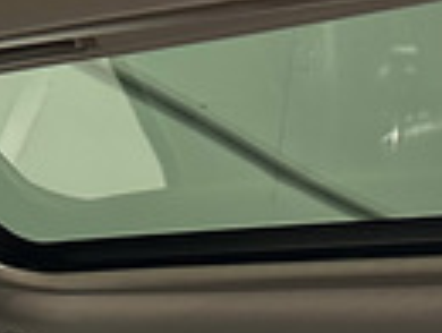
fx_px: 1535
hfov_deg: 16.4
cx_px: 255
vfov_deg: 11.5
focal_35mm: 120
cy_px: 608
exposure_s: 1/50
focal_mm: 6.86
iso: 800
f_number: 1.78
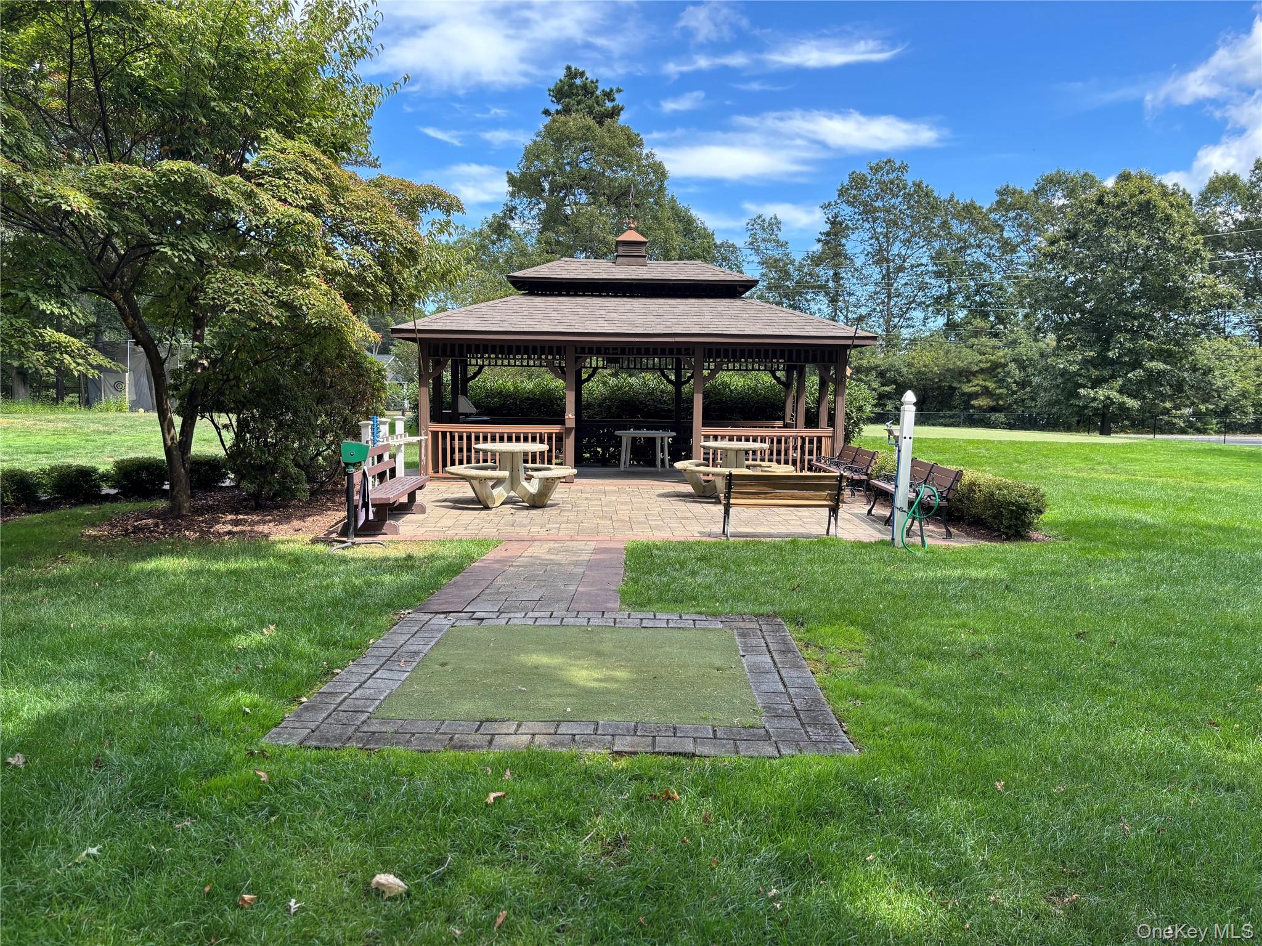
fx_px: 948
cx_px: 631
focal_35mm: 26
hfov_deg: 67.3
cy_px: 473
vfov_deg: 53.1
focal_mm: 5.96
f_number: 1.6
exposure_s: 1/654
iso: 50
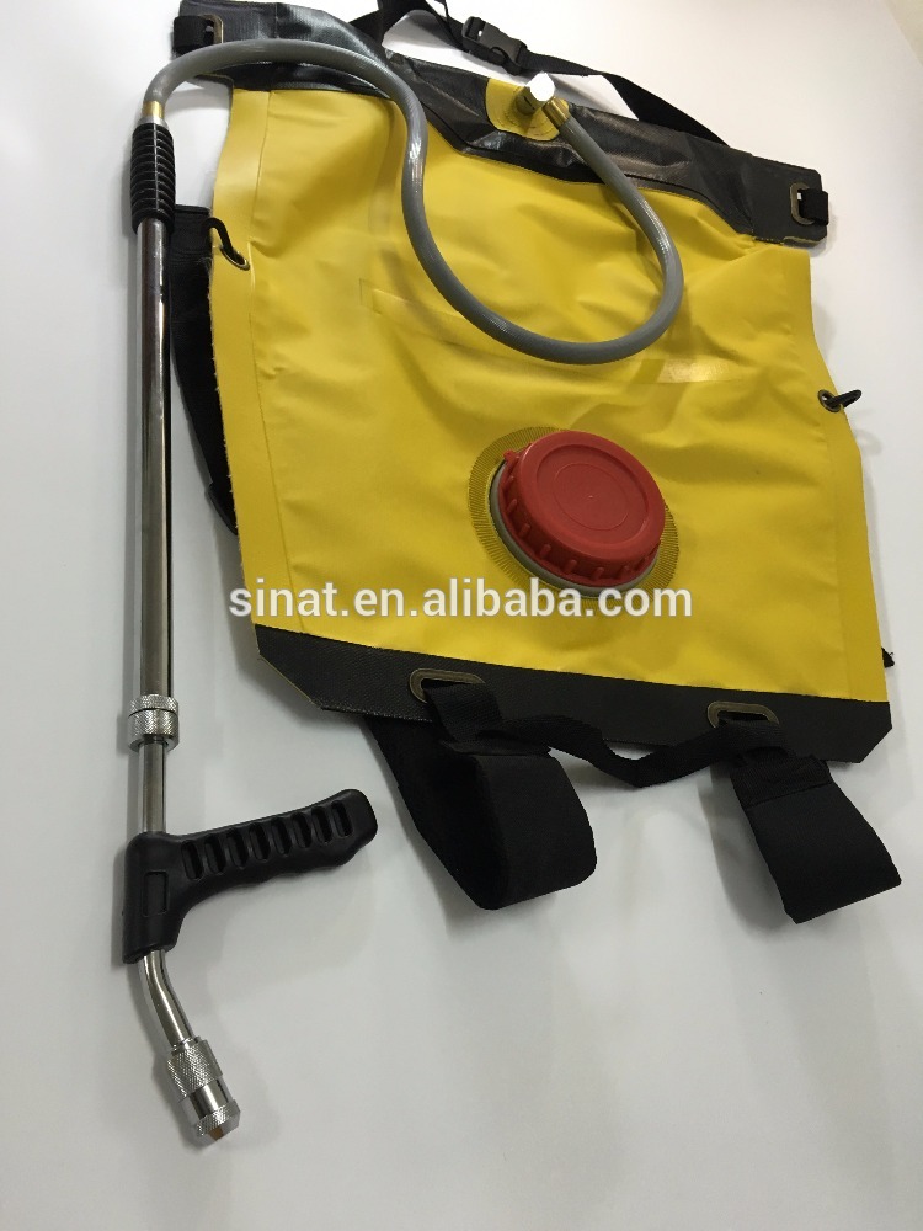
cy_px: 616
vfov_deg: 61.7
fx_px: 1031
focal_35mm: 29
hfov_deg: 48.2
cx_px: 462
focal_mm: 4.15
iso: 100
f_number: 2.2
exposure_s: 1/33
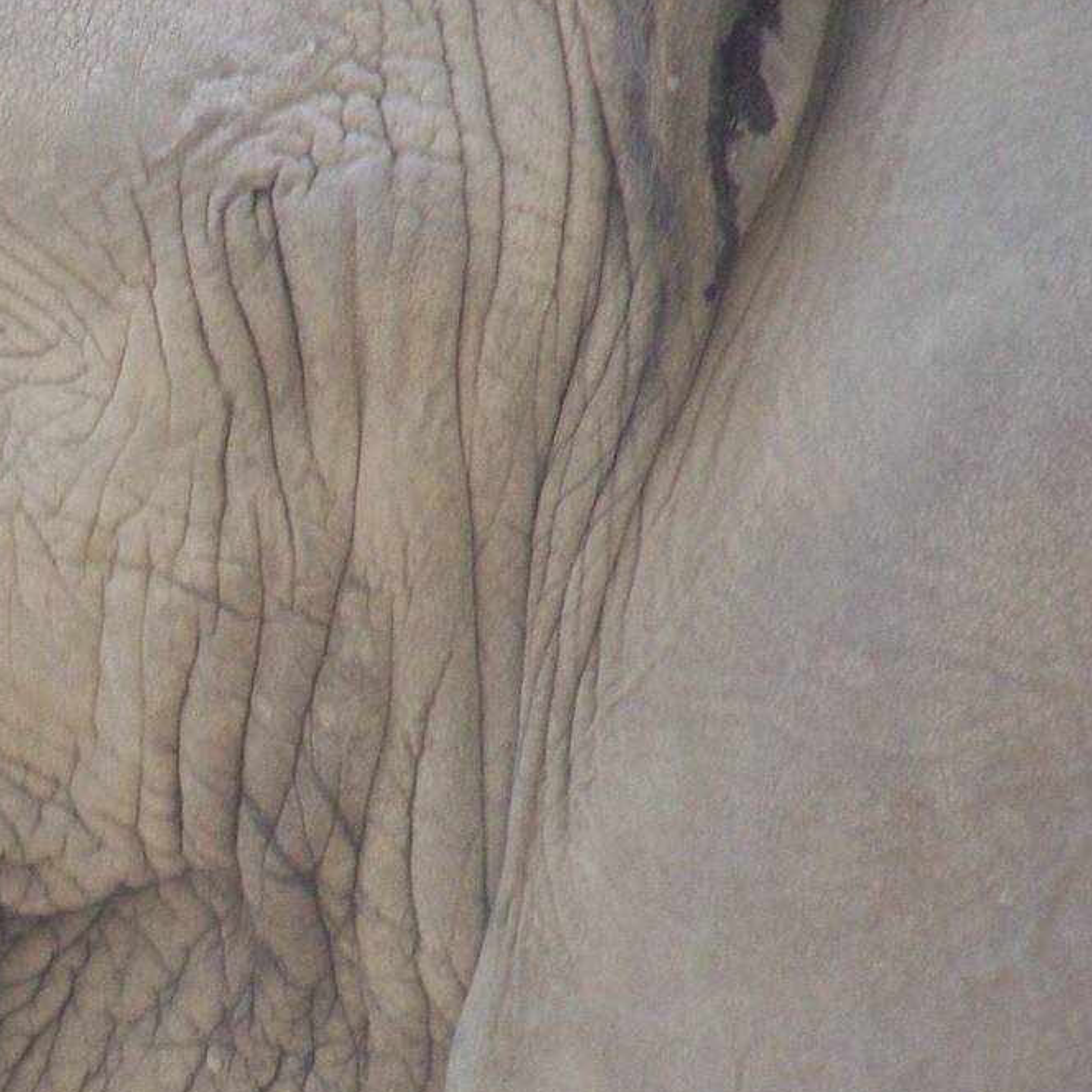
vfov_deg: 1.9
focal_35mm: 920
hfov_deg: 1.9
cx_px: -197
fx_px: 32835
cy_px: 786
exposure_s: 1/100
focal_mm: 70.2
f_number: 4.8
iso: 160
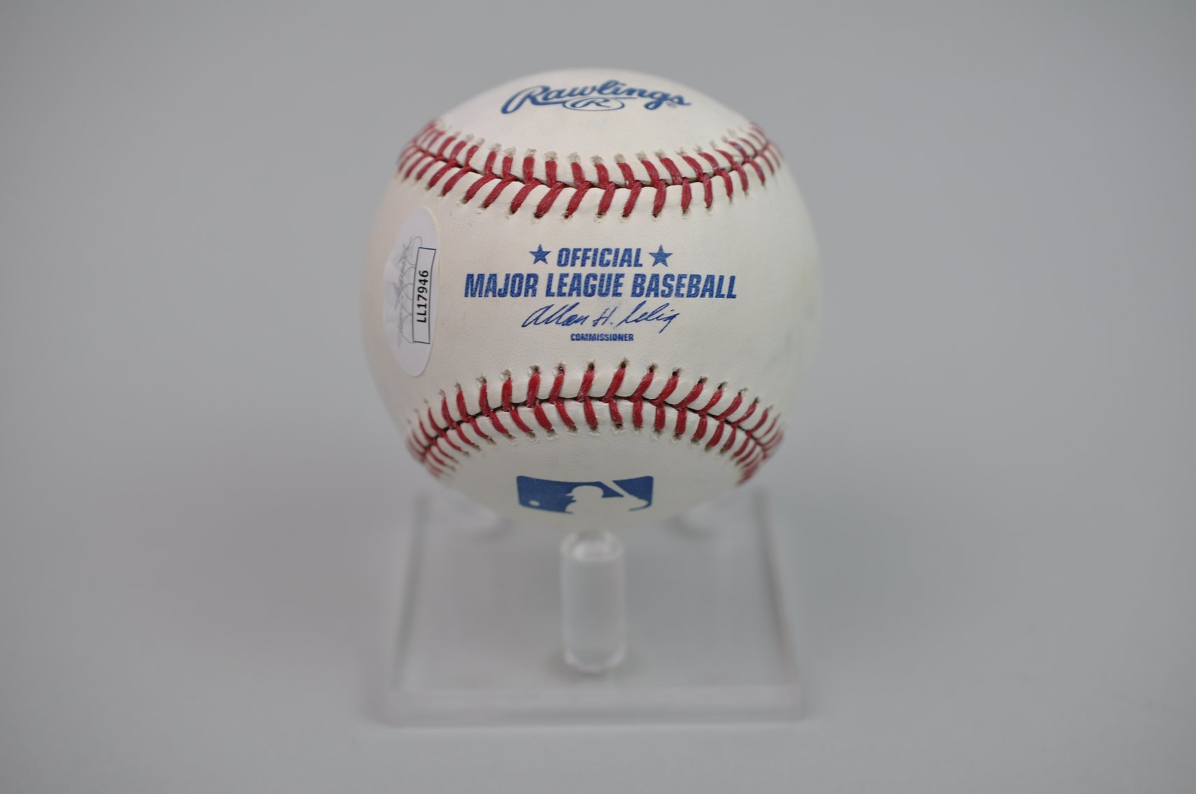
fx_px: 1991
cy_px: 397
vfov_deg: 22.6
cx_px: 598
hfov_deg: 33.4
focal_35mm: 60
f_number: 4
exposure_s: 1/60
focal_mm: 40
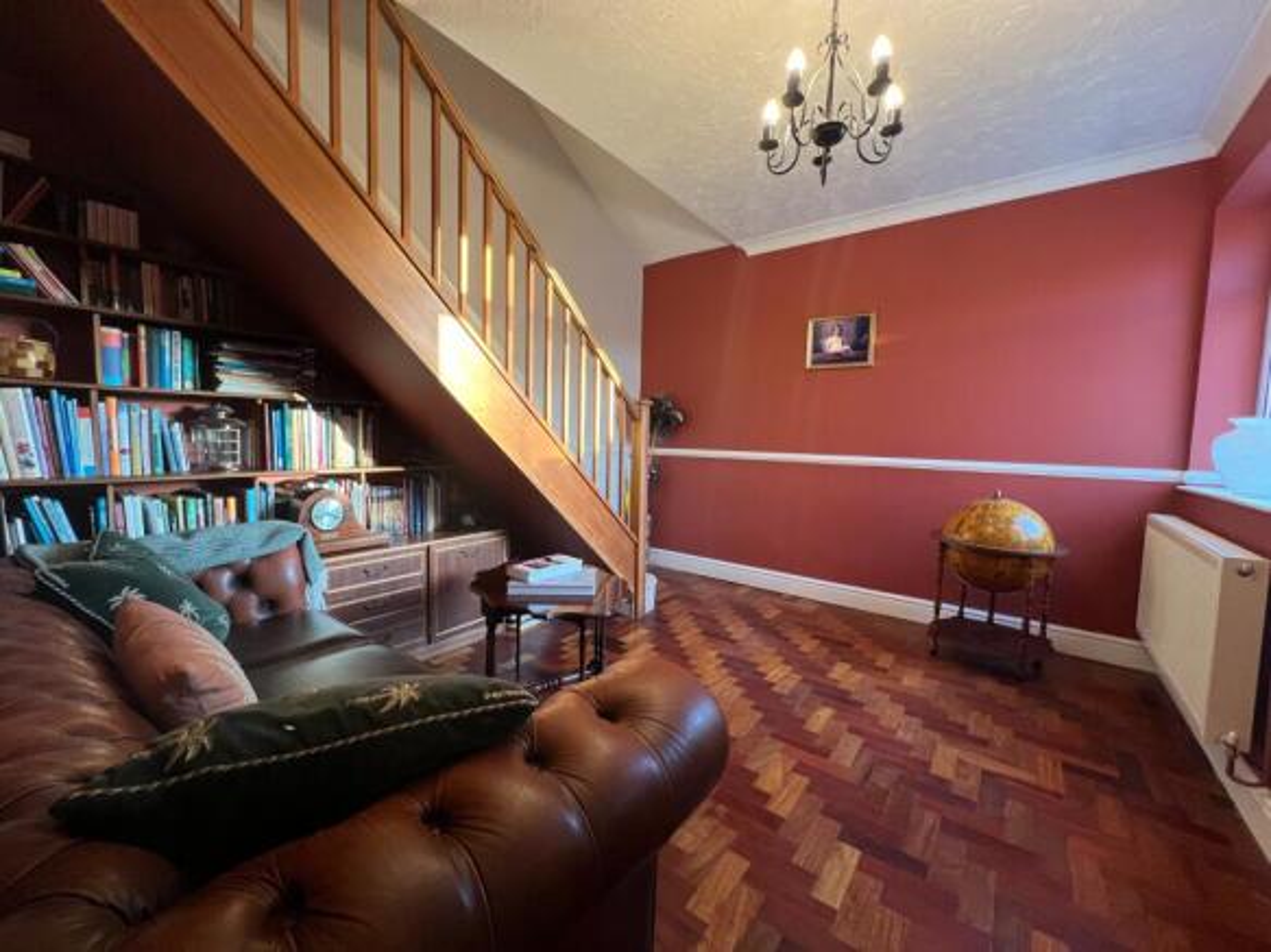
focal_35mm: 13
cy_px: 476
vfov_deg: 89.9
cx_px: 636
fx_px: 477
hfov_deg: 106.2
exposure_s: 1/50
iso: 320
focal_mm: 1.57
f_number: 1.8
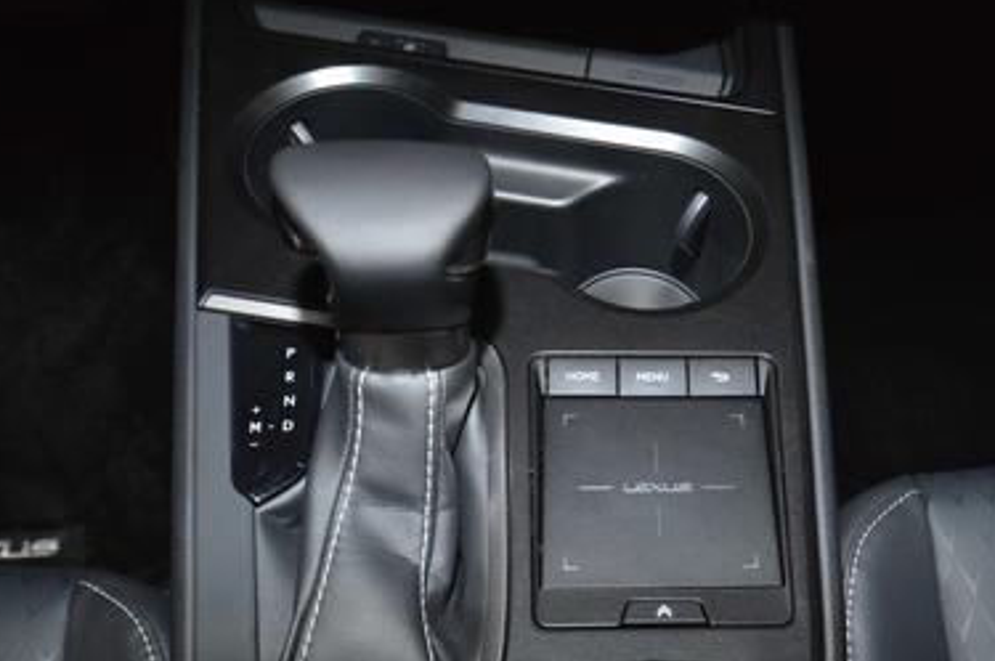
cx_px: 621
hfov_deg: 44.2
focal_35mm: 44
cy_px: 425
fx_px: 1215
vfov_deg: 30.3
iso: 3200
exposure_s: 1/60
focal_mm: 22
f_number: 4.5
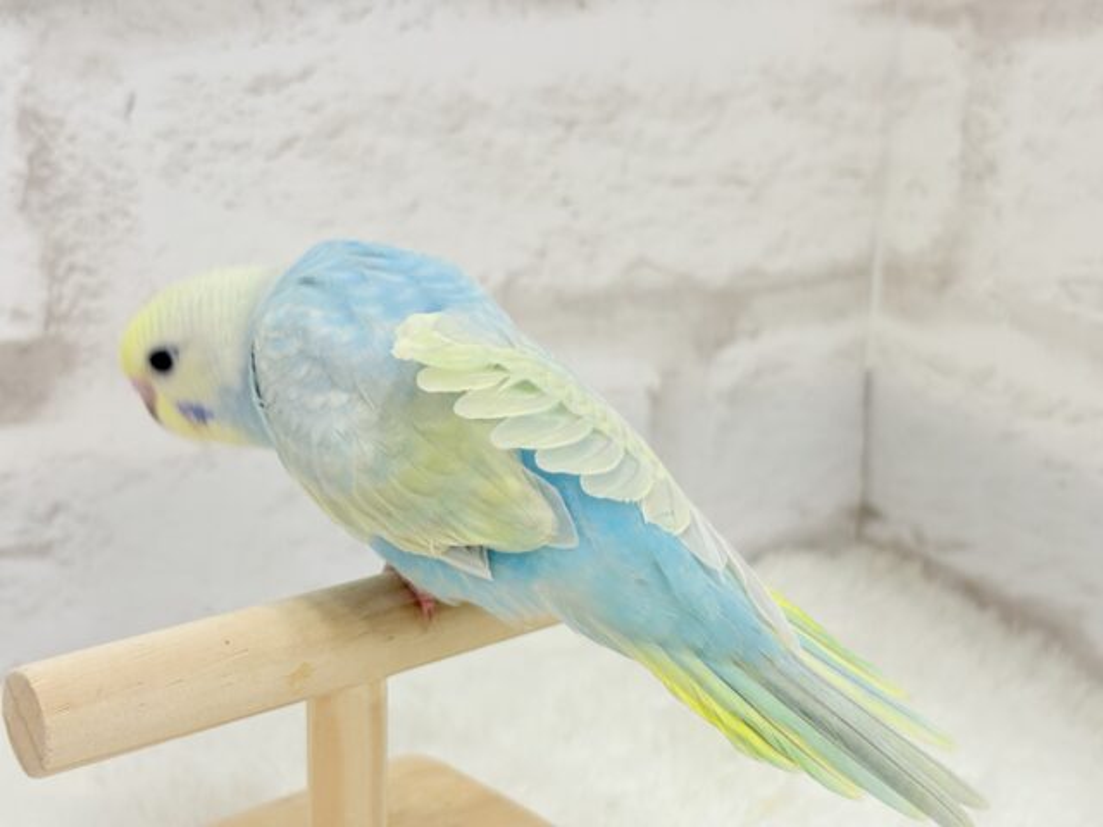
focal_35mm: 52
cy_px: 414
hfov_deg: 36.8
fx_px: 1657
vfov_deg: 28.0
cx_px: 552
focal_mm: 5.96
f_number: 1.6
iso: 80
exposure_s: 1/100
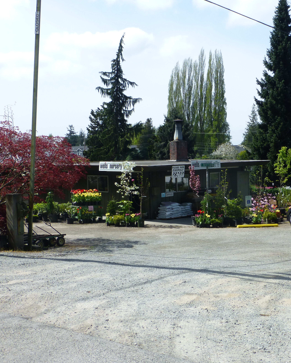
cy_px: 181
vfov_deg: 41.2
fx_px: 484
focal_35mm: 45
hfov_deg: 33.1
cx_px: 195
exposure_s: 1/1000
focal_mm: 6.1
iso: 100
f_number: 3.7
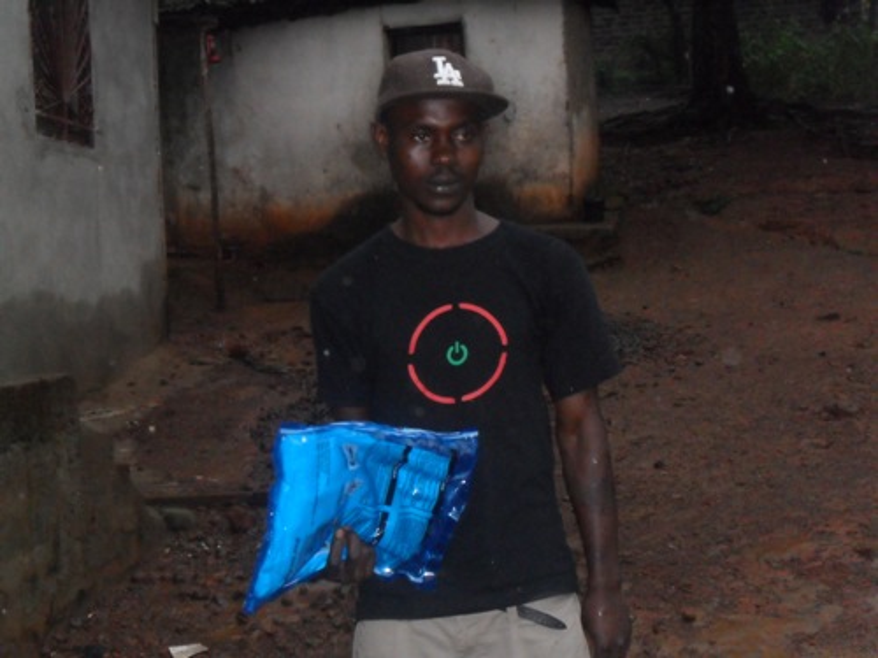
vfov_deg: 28.0
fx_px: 1319
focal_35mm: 52
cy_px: 329
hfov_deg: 36.8
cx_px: 439
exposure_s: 1/60
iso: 400
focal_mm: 9.3
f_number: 5
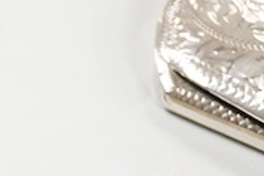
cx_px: -484
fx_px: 2097
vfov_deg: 4.8
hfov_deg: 6.6
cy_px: 265
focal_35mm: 286
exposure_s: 1/400
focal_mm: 30
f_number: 3.5
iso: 2500
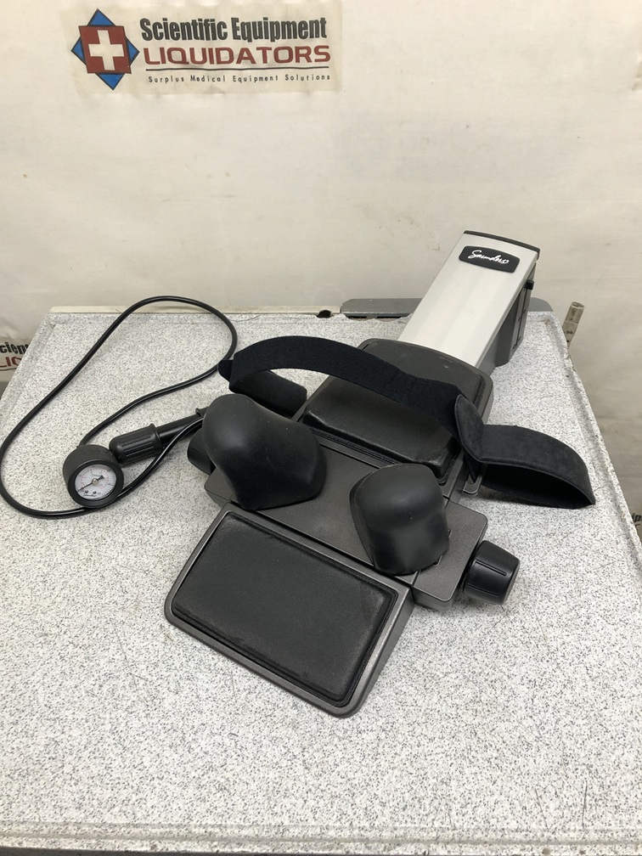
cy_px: 428
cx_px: 321
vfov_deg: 63.4
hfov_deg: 49.7
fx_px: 692
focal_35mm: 28
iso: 25
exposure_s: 1/30
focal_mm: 3.99
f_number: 1.8
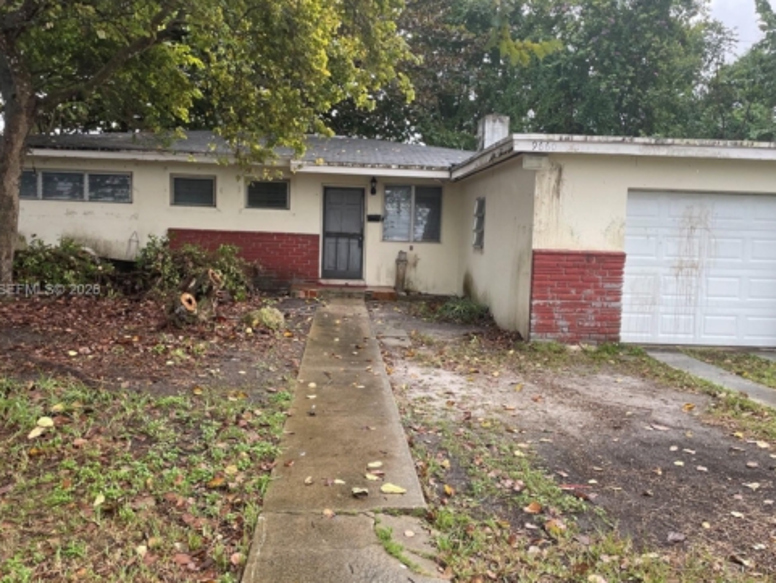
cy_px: 291
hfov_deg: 56.8
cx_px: 392
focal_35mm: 32
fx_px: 718
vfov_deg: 44.2
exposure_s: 1/593
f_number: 1.6
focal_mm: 4.2
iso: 32
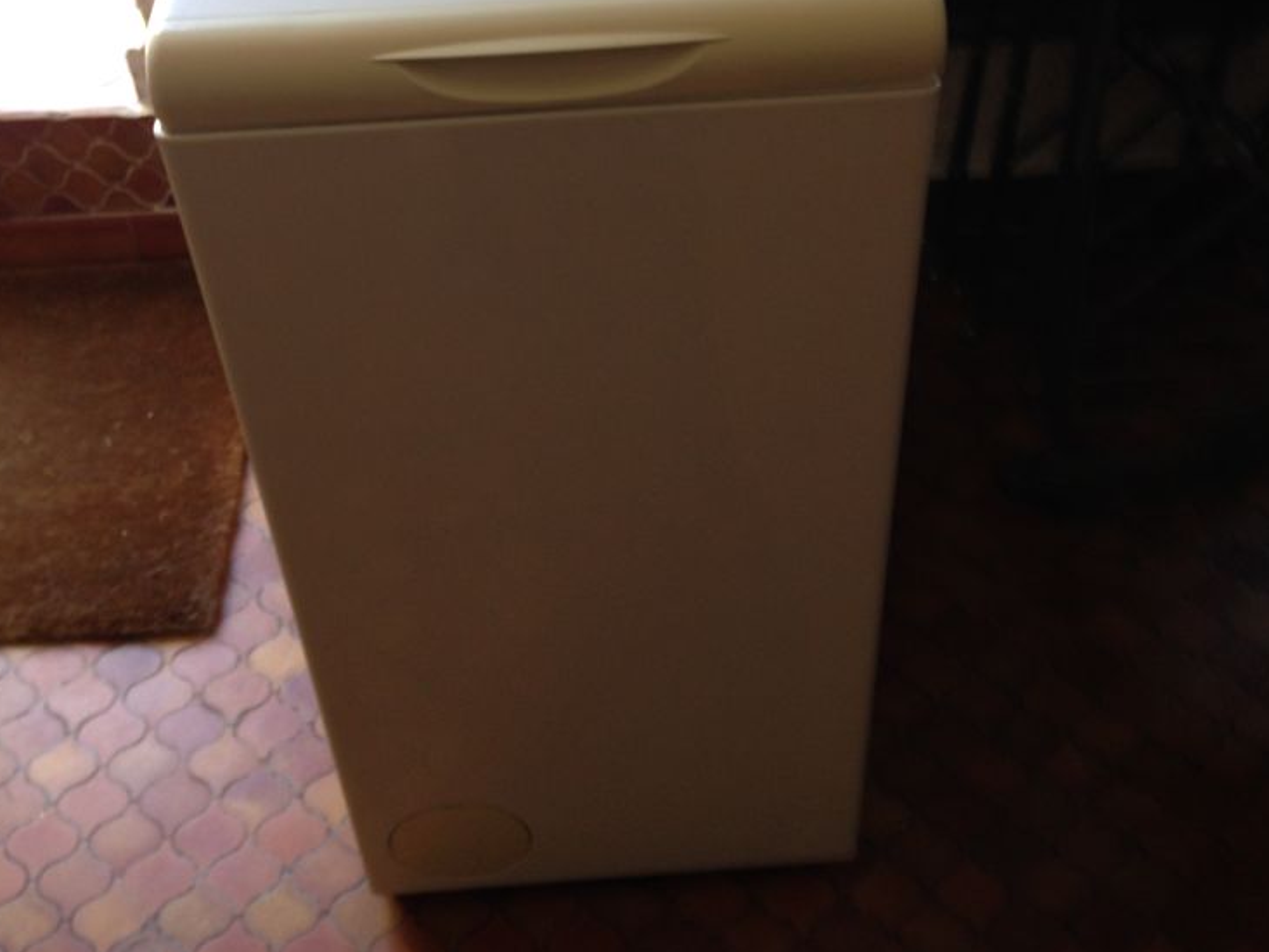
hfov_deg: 42.1
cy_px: 218
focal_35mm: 45
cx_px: 637
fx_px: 1650
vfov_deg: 31.5
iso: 50
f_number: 2.4
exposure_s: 1/20
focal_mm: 4.12
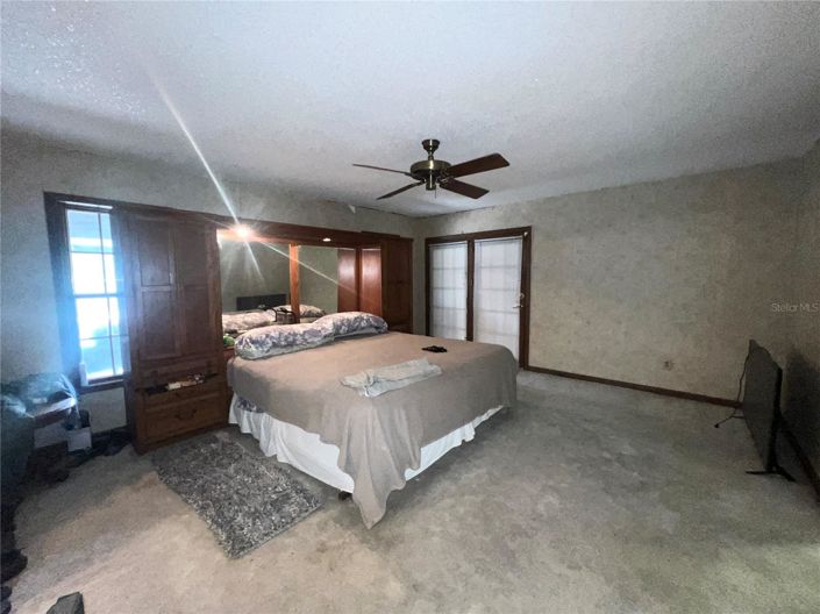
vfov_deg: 89.9
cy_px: 307
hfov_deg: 106.2
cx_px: 410
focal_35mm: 13
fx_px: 308
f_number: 1.8
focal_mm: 1.57
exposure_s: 1/40
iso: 250
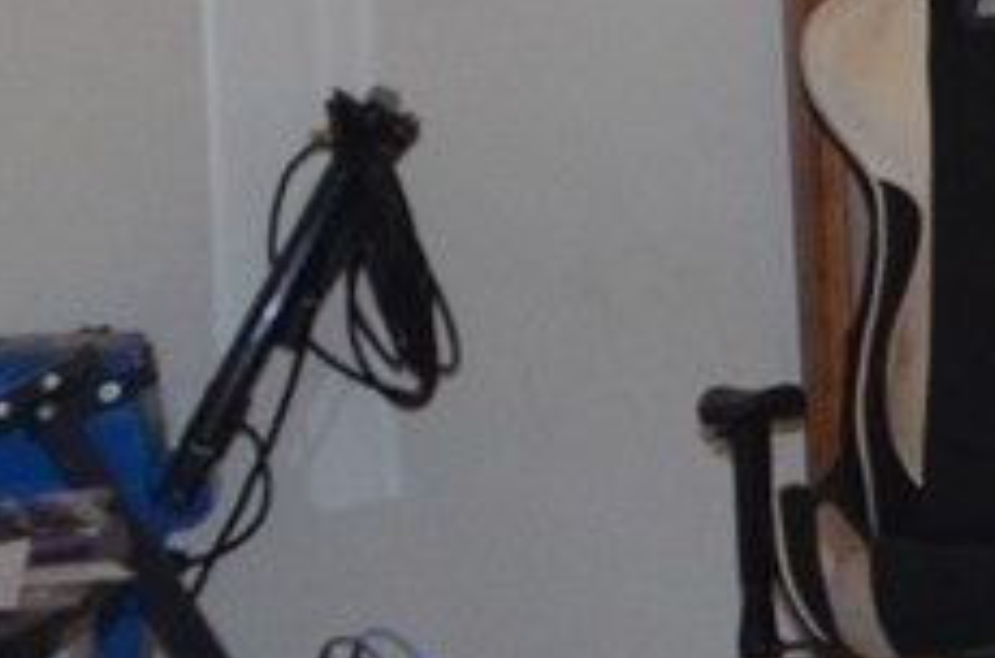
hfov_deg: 7.5
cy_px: -348
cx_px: 2470
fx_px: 7048
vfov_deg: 5.3
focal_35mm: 256
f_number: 4
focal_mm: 23
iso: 800
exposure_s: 1/60
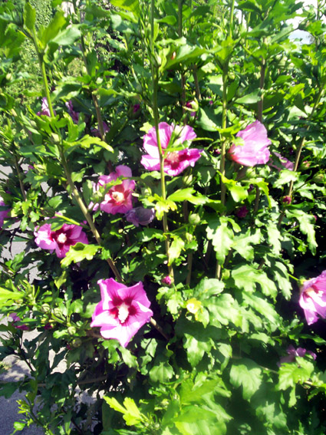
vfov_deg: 51.4
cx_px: 163
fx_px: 452
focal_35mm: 36
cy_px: 218
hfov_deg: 39.6
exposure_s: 1/179
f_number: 4.5
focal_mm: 5.9
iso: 100
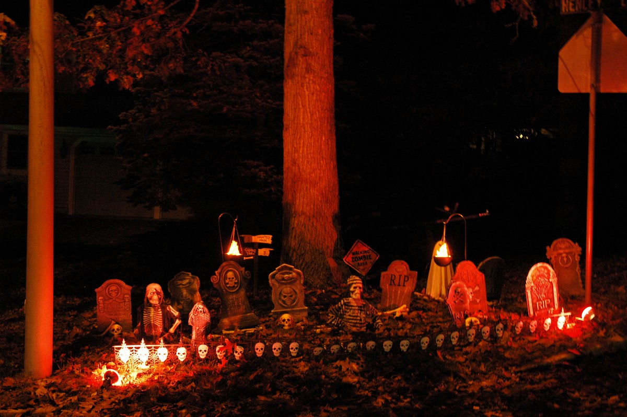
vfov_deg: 30.8
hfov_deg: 45.0
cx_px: 314
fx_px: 757
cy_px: 208
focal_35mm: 44
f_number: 5.6
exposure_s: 1/5
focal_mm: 29
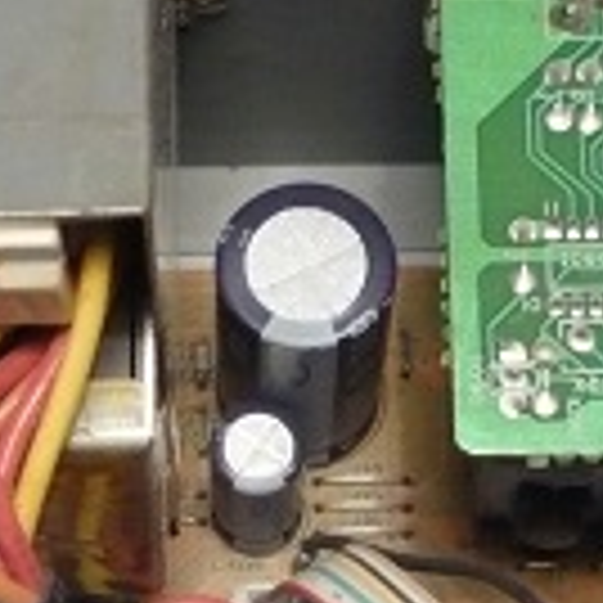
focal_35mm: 142
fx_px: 2799
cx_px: 169
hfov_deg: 12.3
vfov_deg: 12.0
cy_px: 745
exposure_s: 1/40
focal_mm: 5.8
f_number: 2.8
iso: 400
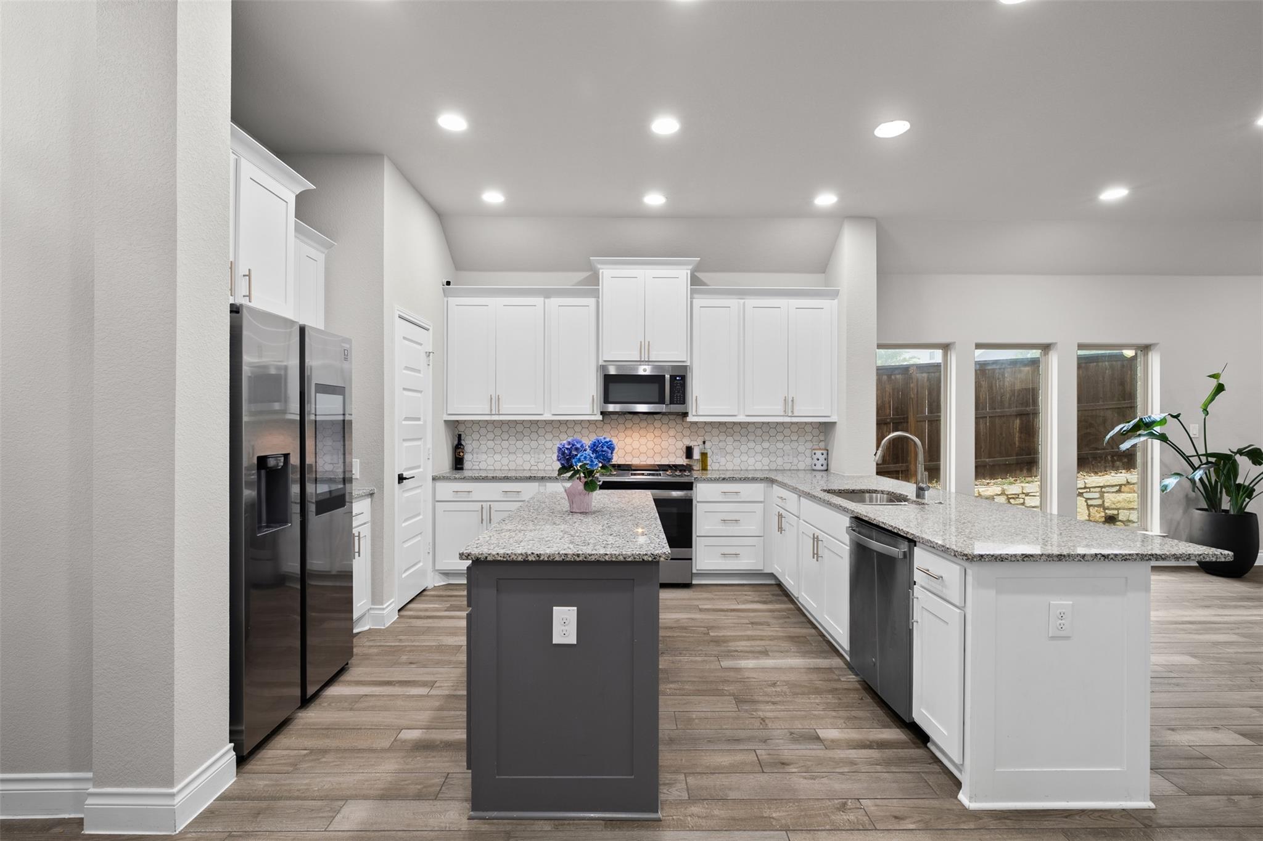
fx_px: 561
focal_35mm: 16
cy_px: 420
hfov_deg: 96.7
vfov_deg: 73.7
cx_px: 632
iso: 400
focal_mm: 16
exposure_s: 1
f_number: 9
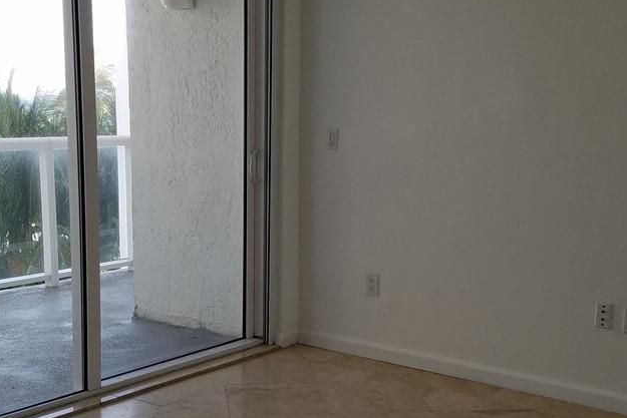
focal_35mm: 46
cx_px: 279
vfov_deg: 29.2
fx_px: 801
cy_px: 229
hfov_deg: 42.7
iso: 50
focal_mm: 4.25
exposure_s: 1/122
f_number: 1.7
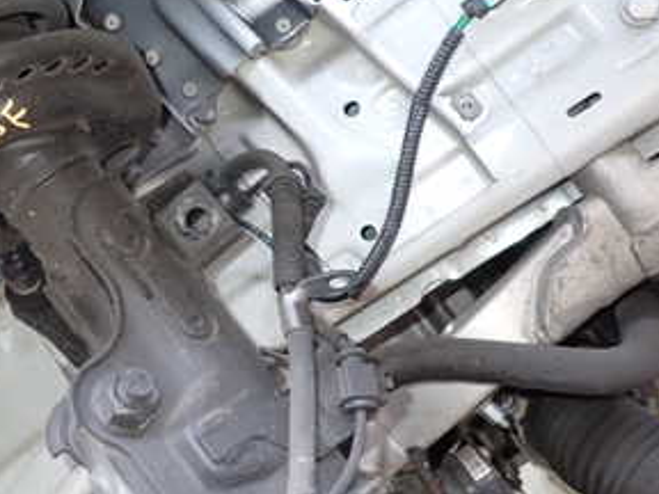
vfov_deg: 28.0
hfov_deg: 34.4
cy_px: 208
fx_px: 990
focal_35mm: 52
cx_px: 46
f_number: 2
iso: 200
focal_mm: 4.5
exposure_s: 1/30
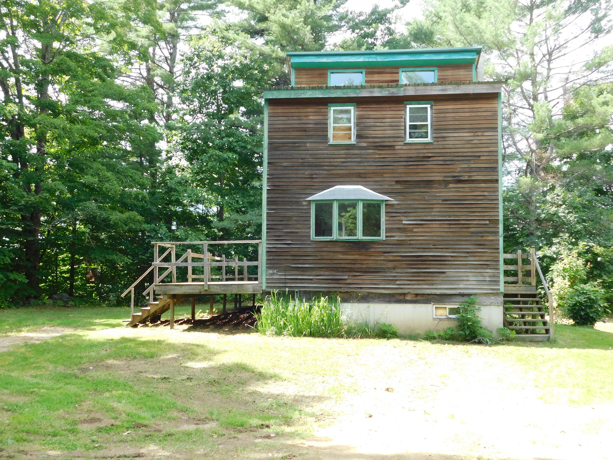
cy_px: 230
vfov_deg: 39.7
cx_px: 306
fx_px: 638
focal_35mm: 36
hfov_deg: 51.4
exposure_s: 1/160
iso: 125
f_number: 3.5
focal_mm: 6.3
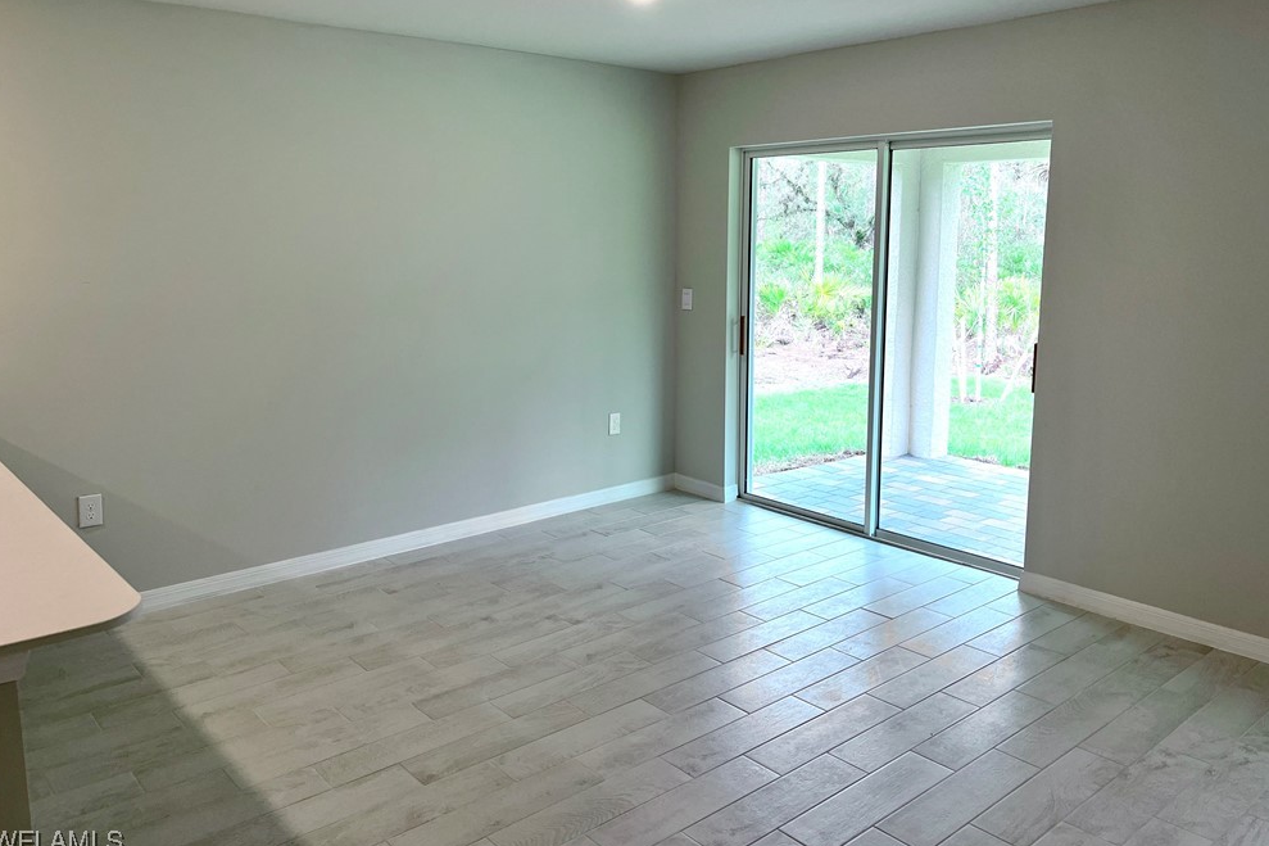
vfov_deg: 46.3
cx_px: 624
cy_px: 377
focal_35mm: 28
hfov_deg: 65.5
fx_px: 987
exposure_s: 1/120
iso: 80
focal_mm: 5.1
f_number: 1.6
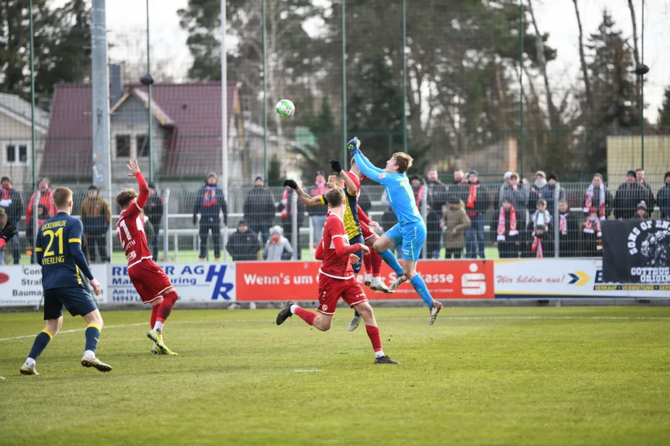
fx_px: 3721
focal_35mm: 200
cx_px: 335
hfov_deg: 10.3
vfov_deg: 6.9
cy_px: 223
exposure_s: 1/2500
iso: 1000
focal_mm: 200
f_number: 2.8
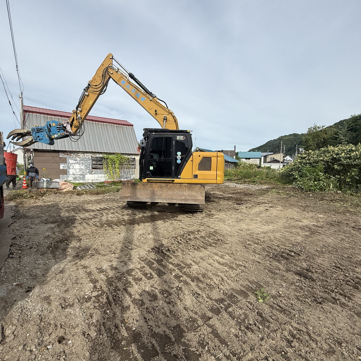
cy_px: 178
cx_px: 168
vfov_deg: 84.0
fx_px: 201
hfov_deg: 83.9
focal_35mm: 17
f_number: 2.2
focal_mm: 2.22
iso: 50
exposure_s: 1/1497
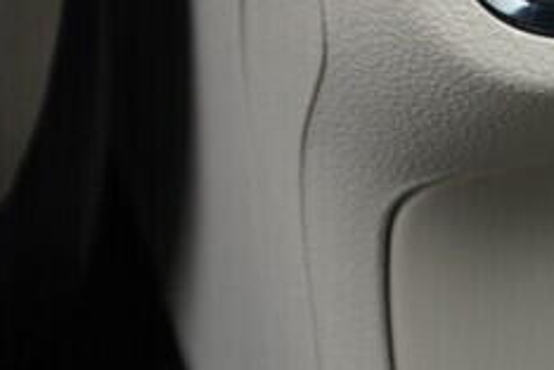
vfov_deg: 6.1
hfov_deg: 9.0
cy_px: -230
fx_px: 3416
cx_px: 923
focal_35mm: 222
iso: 500
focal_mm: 24
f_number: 2.8
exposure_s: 1/40
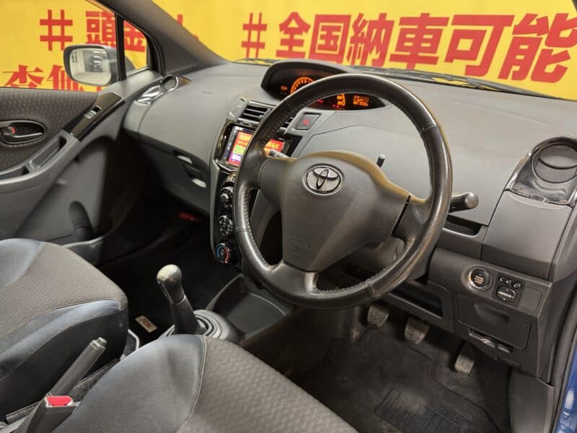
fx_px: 400
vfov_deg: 56.8
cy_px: 216
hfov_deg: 71.6
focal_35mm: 24
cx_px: 288
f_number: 1.78
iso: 400
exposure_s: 1/50
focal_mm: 6.76
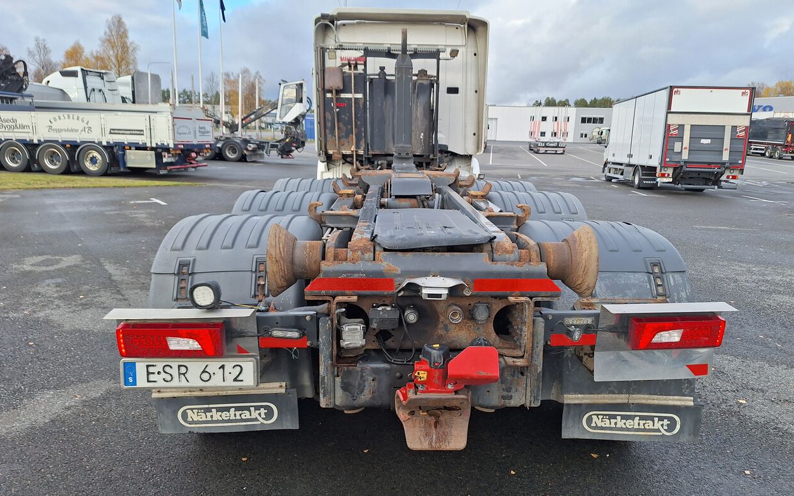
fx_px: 541
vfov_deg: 49.3
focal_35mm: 25
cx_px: 404
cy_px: 259
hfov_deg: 72.5
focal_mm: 5.54
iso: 40
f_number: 1.8
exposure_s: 1/561
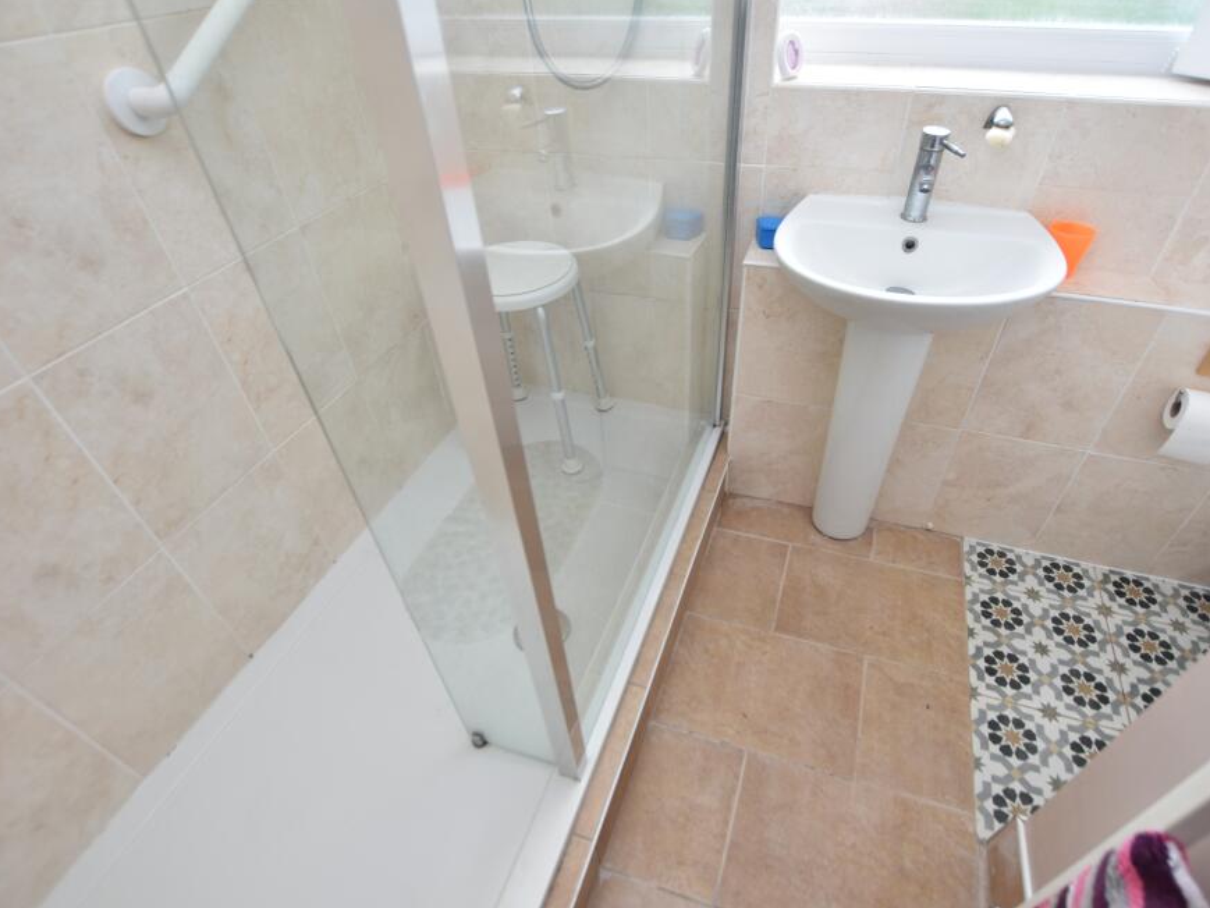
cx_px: 634
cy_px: 471
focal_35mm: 17
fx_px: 594
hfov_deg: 91.0
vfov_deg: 74.7
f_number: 3.5
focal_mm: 10
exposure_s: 1/40
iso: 100
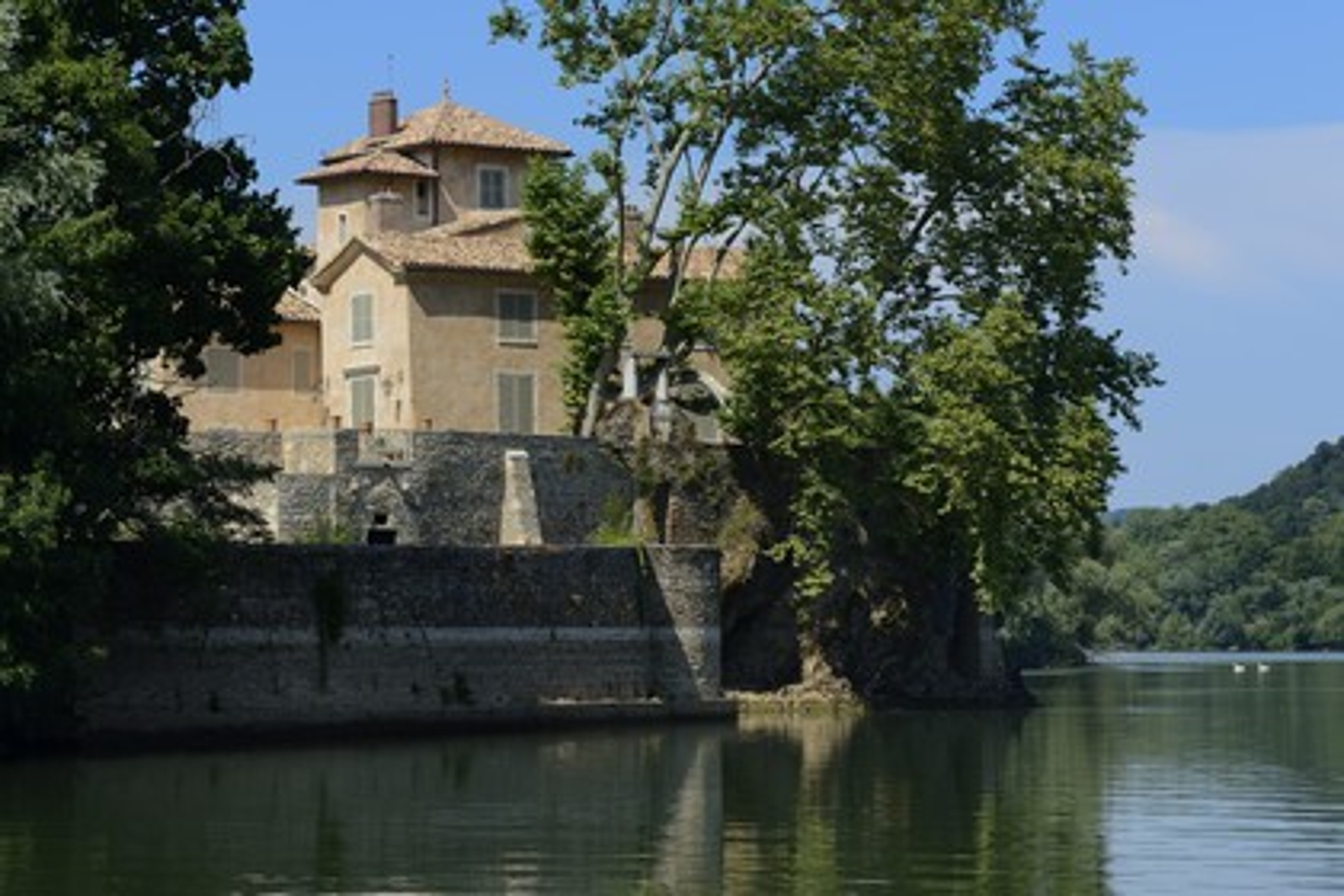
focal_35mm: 116
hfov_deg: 17.6
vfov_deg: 11.8
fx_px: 4330
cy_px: 448
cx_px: 672
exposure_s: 1/400
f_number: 9
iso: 200
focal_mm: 116
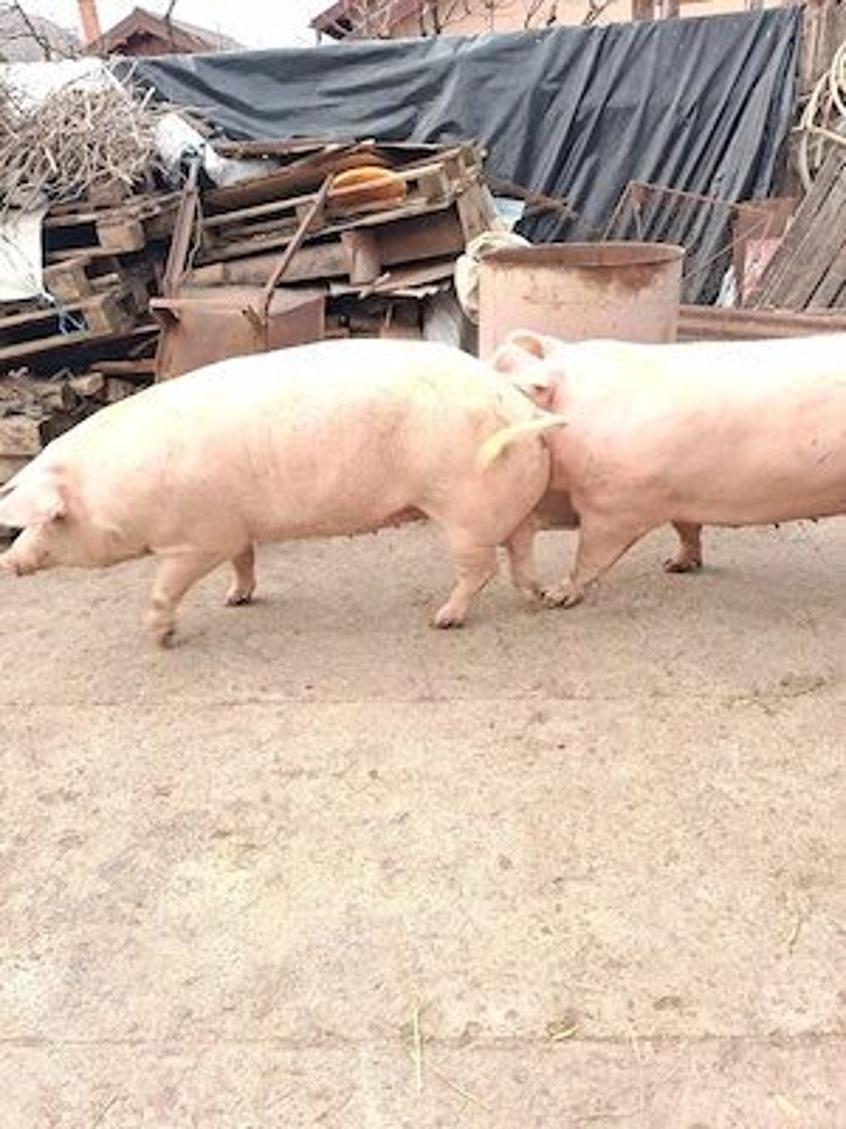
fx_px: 880
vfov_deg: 65.3
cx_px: 423
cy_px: 564
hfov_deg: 51.4
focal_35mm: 27
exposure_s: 1/120
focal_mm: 4
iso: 25
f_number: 1.8
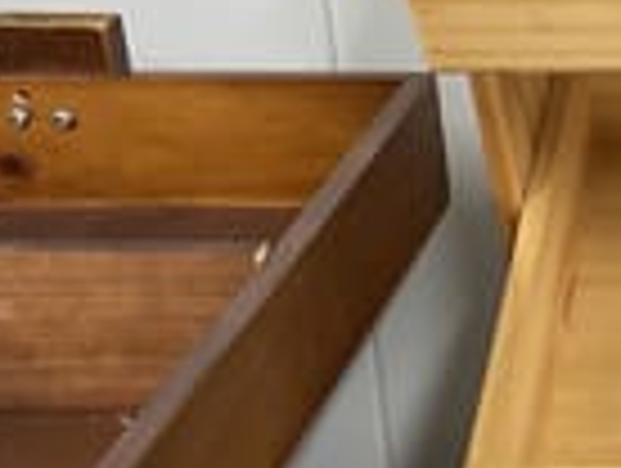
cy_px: 277
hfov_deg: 17.2
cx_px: 886
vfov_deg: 14.1
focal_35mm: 105
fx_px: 1887
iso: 80
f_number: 1.8
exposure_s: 1/50
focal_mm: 3
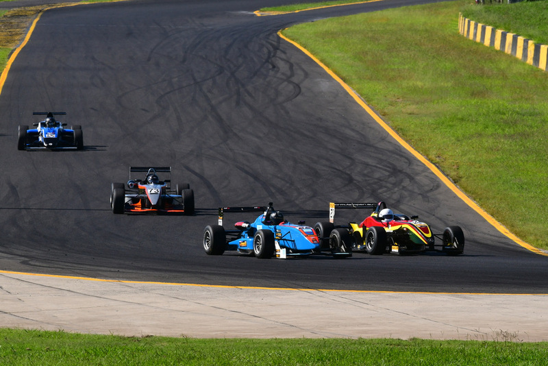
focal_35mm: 480
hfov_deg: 4.3
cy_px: 183
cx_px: 274
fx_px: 7309
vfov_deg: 2.9
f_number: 13
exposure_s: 1/640
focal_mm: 320
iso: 500
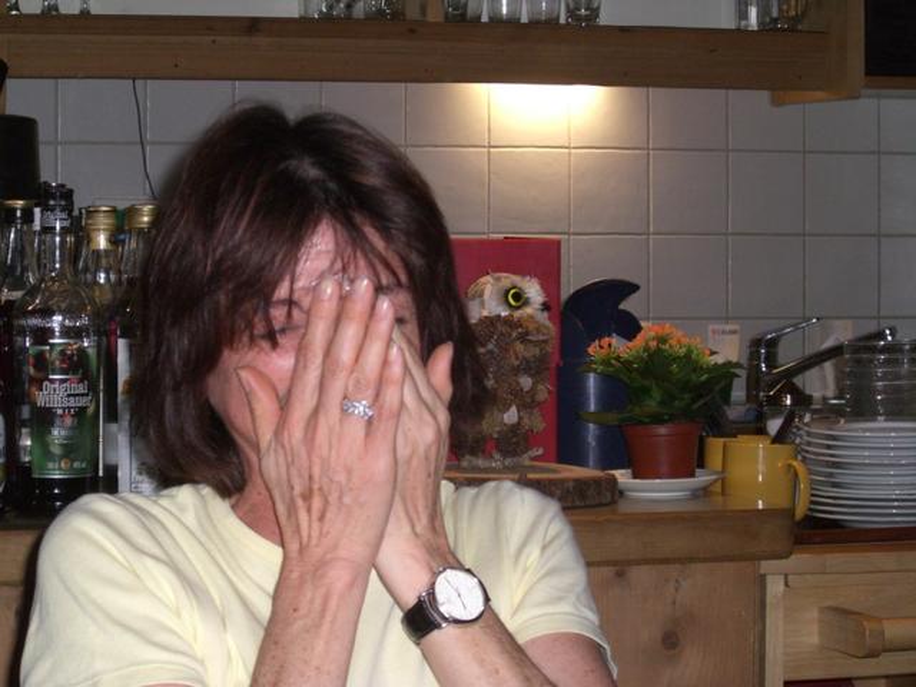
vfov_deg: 13.0
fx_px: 3017
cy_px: 344
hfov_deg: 17.3
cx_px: 458
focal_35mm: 114
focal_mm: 18.6
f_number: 5.2
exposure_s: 1/60
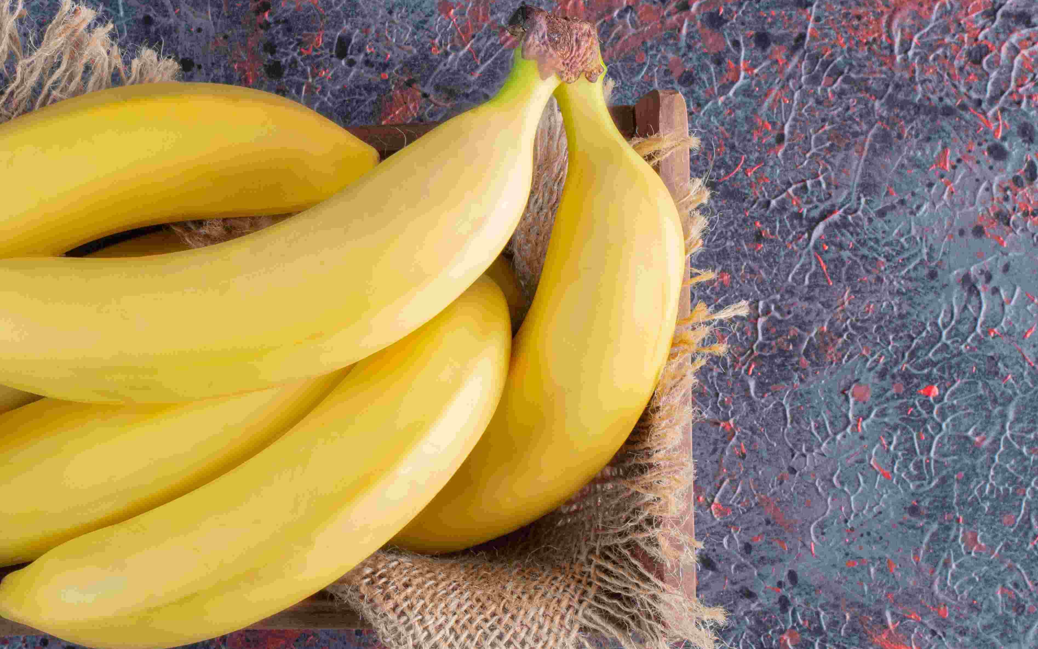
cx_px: 283
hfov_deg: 17.2
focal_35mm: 121
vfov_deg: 10.8
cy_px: 366
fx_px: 3423
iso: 320
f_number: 11
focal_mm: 50
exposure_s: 1/125
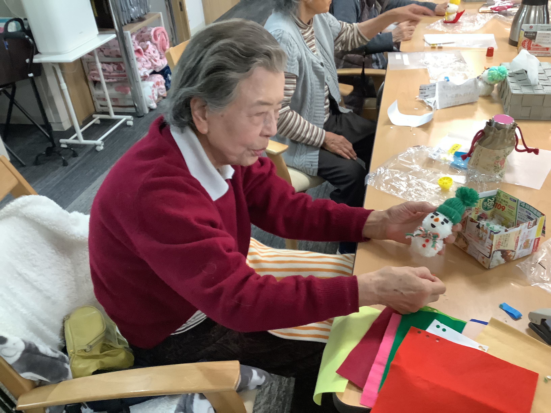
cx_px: 276
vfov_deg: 45.4
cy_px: 206
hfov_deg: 58.4
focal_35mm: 31
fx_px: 493
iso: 320
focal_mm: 3.3
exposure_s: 1/60
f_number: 2.4
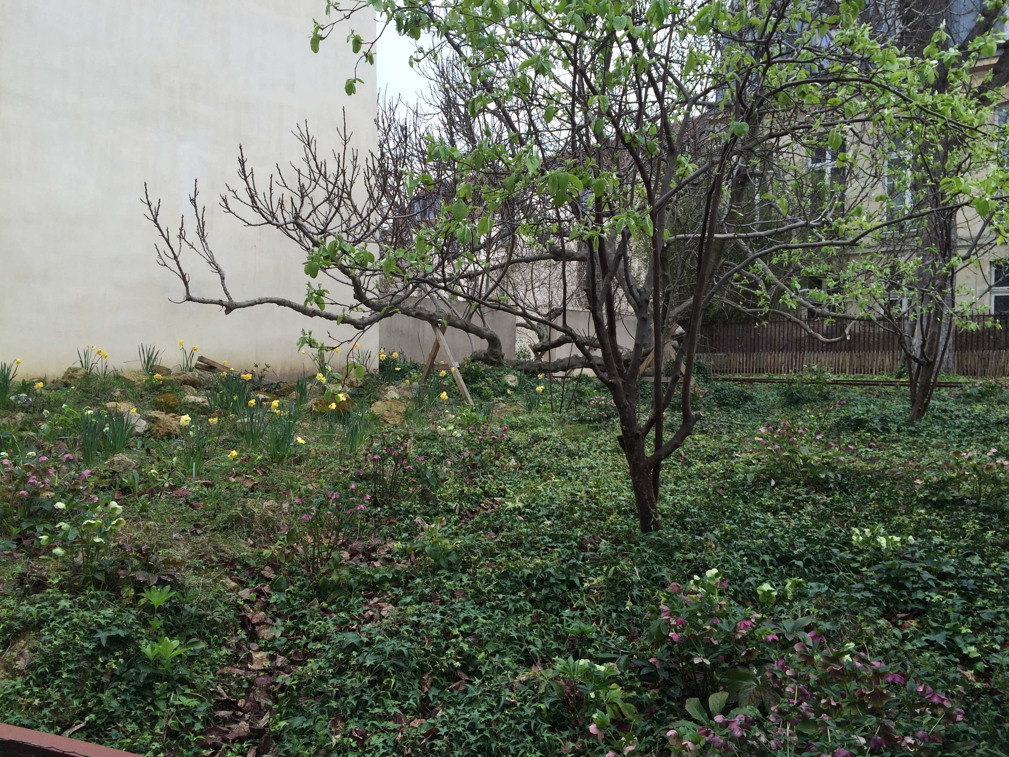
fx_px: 845
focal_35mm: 29
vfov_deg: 48.2
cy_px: 378
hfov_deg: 61.7
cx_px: 504
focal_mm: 4.15
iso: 32
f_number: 2.2
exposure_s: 1/336
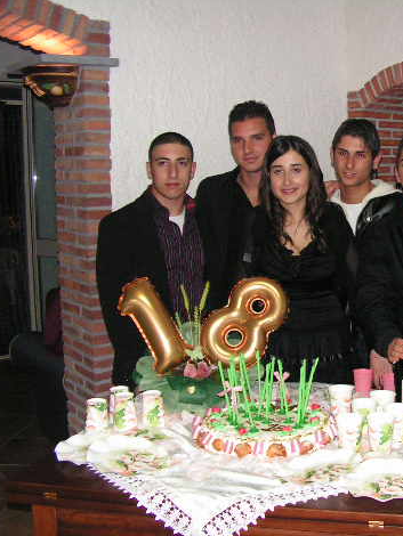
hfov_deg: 28.6
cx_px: 356
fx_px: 760
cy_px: 271
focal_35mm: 49
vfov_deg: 38.9
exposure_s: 1/40
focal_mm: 6
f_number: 3.2
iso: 200
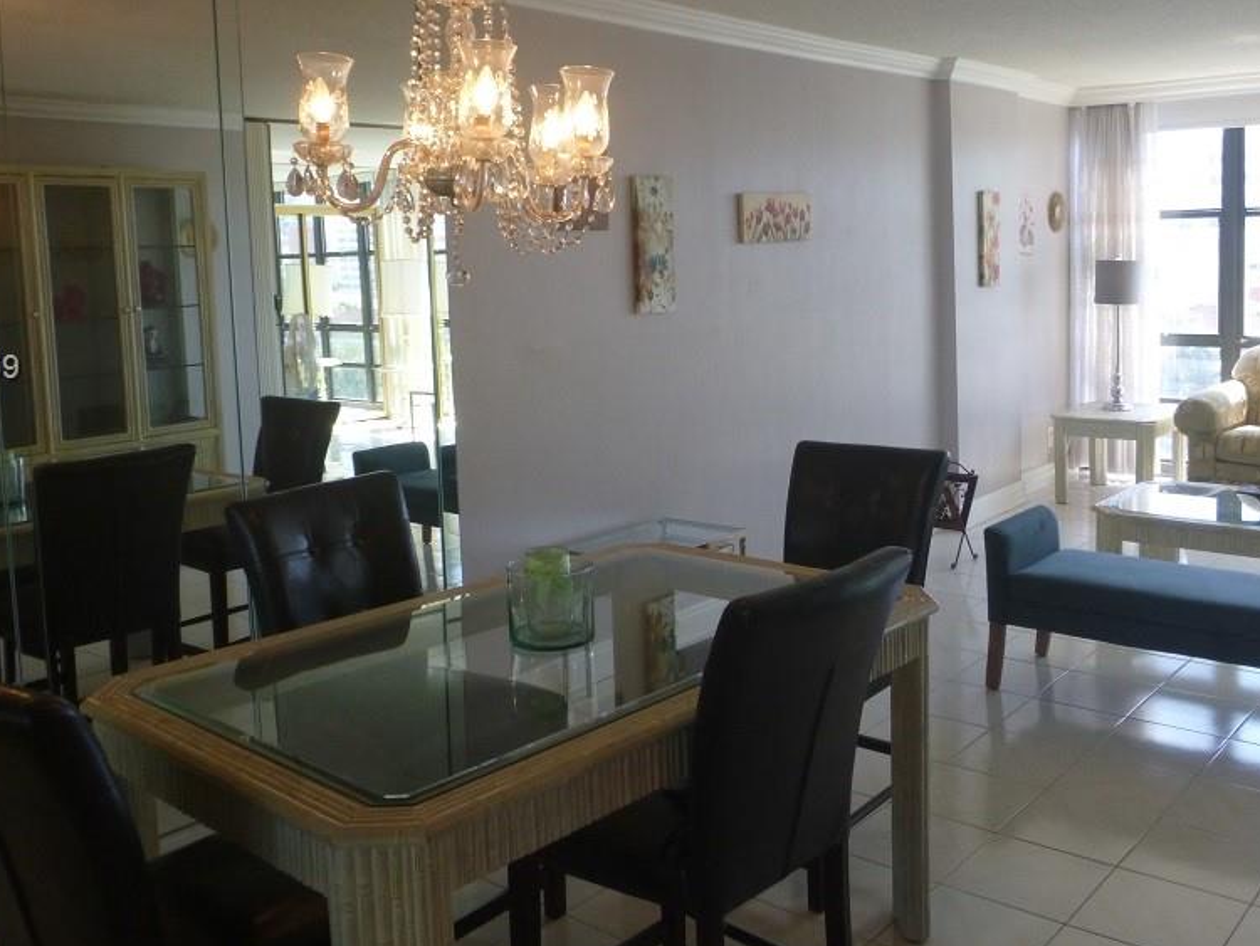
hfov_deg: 53.8
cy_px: 371
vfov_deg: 41.6
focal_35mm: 34
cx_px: 702
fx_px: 1238
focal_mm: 4.5
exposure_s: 1/60
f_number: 3.9
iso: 160
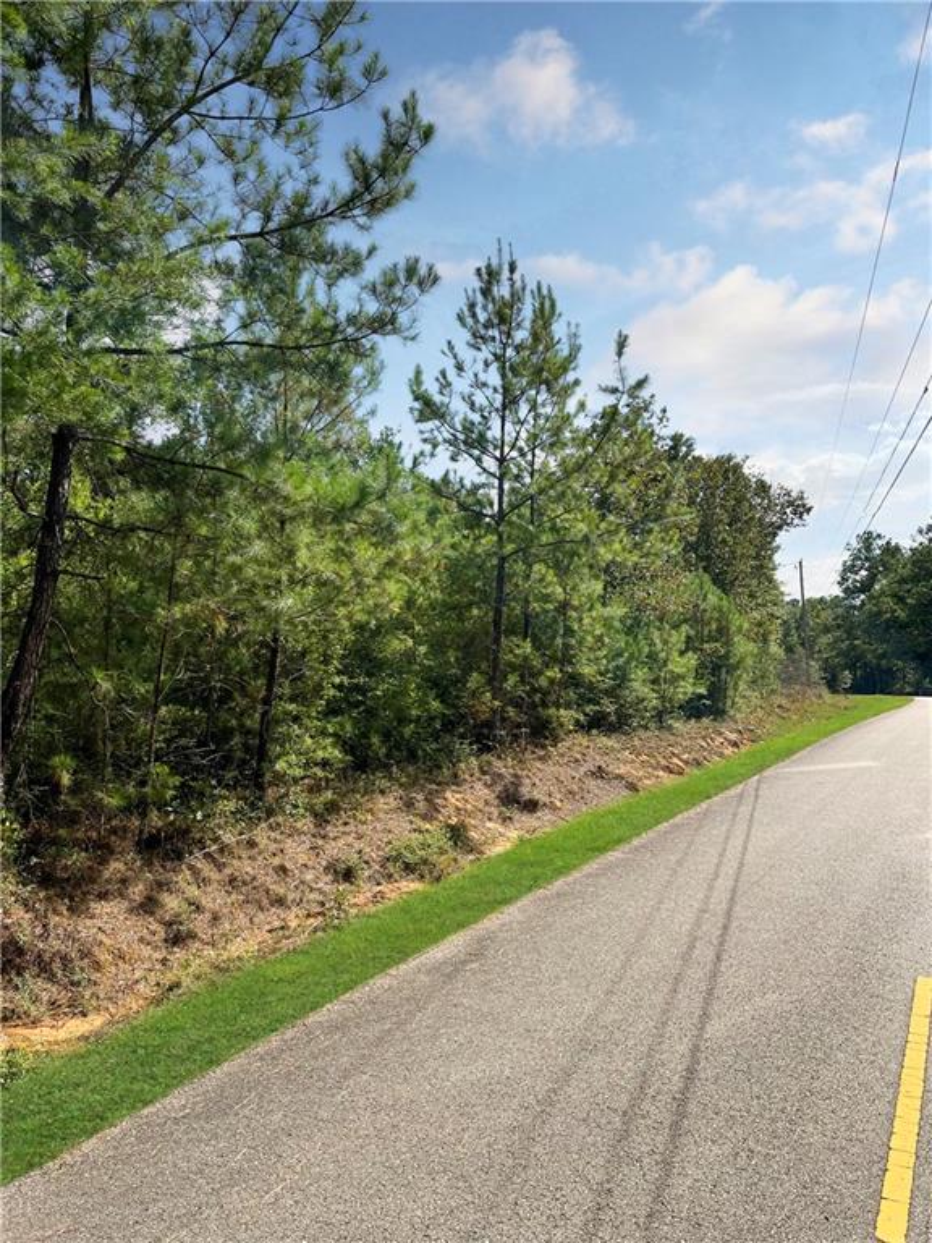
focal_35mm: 26
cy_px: 622
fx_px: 933
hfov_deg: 53.1
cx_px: 466
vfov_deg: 67.3
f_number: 1.5
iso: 50
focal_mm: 5.7
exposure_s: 1/4274
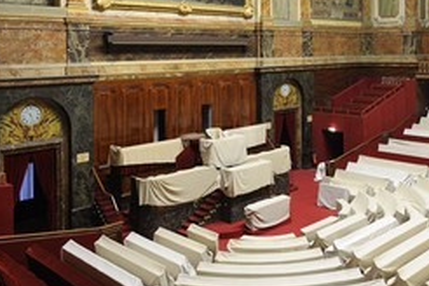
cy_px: 51
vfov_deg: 31.6
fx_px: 489
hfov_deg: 46.6
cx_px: 289
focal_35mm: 41
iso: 200
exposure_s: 1/1.67
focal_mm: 24
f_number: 7.1
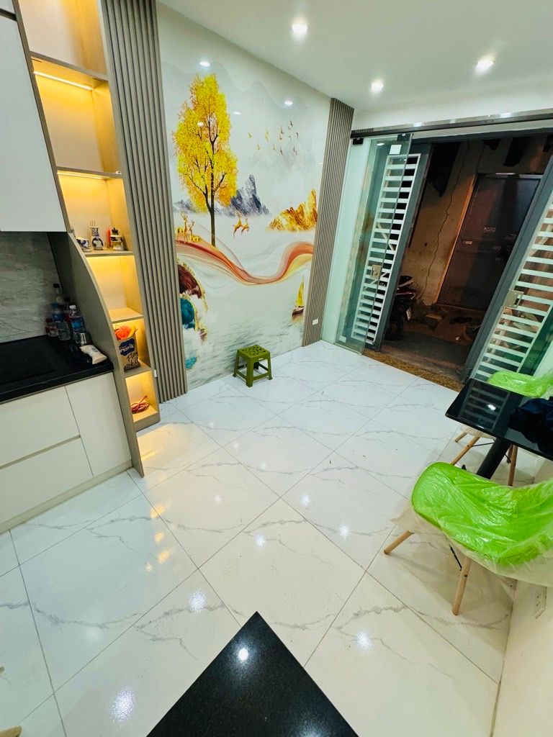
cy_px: 368
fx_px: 298
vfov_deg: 102.1
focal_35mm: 14
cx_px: 276
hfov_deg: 85.7
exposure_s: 1/100
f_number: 2.2
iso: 320
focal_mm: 2.22
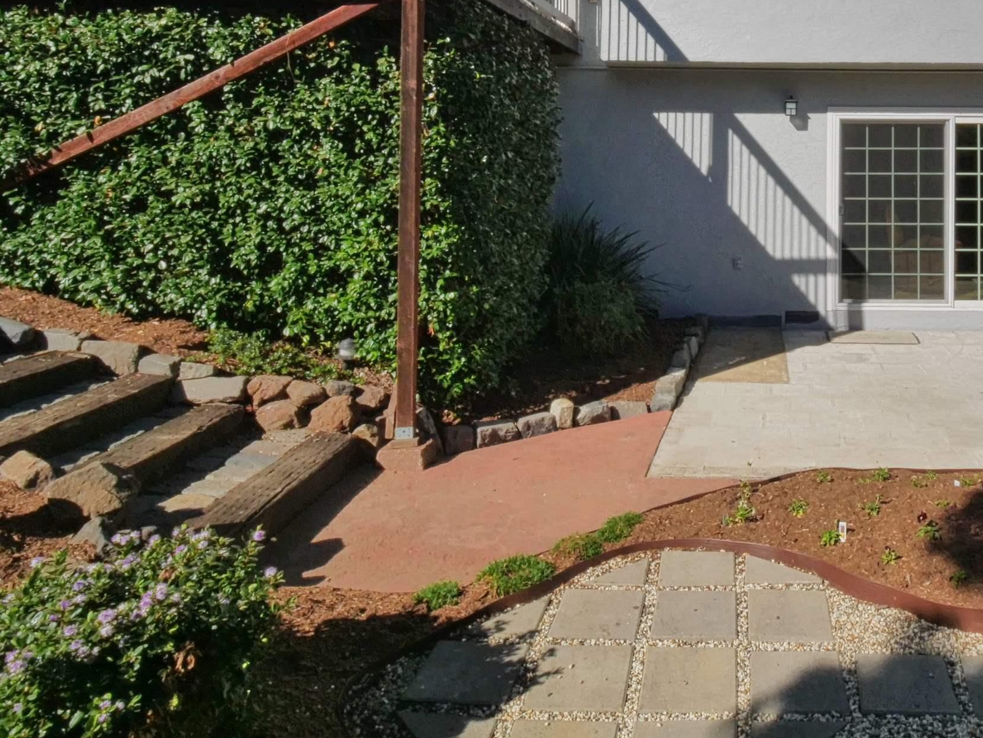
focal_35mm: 26
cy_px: 156
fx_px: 738
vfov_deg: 50.2
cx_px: 798
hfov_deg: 61.3
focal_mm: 7
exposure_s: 1/200
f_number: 20
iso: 320
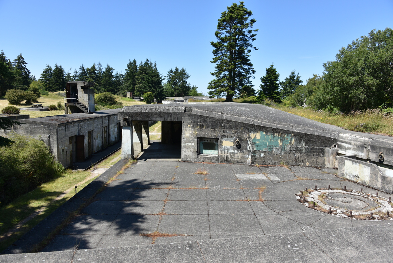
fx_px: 306
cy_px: 132
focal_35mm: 28
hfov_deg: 65.5
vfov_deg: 46.4
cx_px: 196
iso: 100
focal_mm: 28
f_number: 8
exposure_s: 1/250
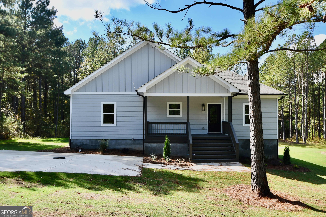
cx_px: 163
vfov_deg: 46.4
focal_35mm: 28
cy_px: 108
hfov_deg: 65.5
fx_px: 254
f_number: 8
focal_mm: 19
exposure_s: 1/250
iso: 200
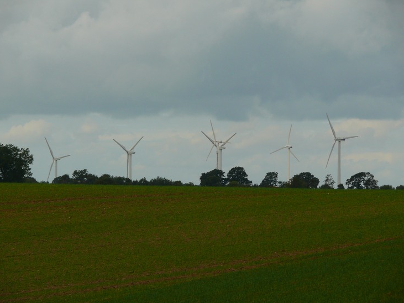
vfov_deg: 6.2
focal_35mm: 239
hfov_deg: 8.3
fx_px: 2789
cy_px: 154
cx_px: 202
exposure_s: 1/250
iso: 100
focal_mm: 49.2
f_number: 5
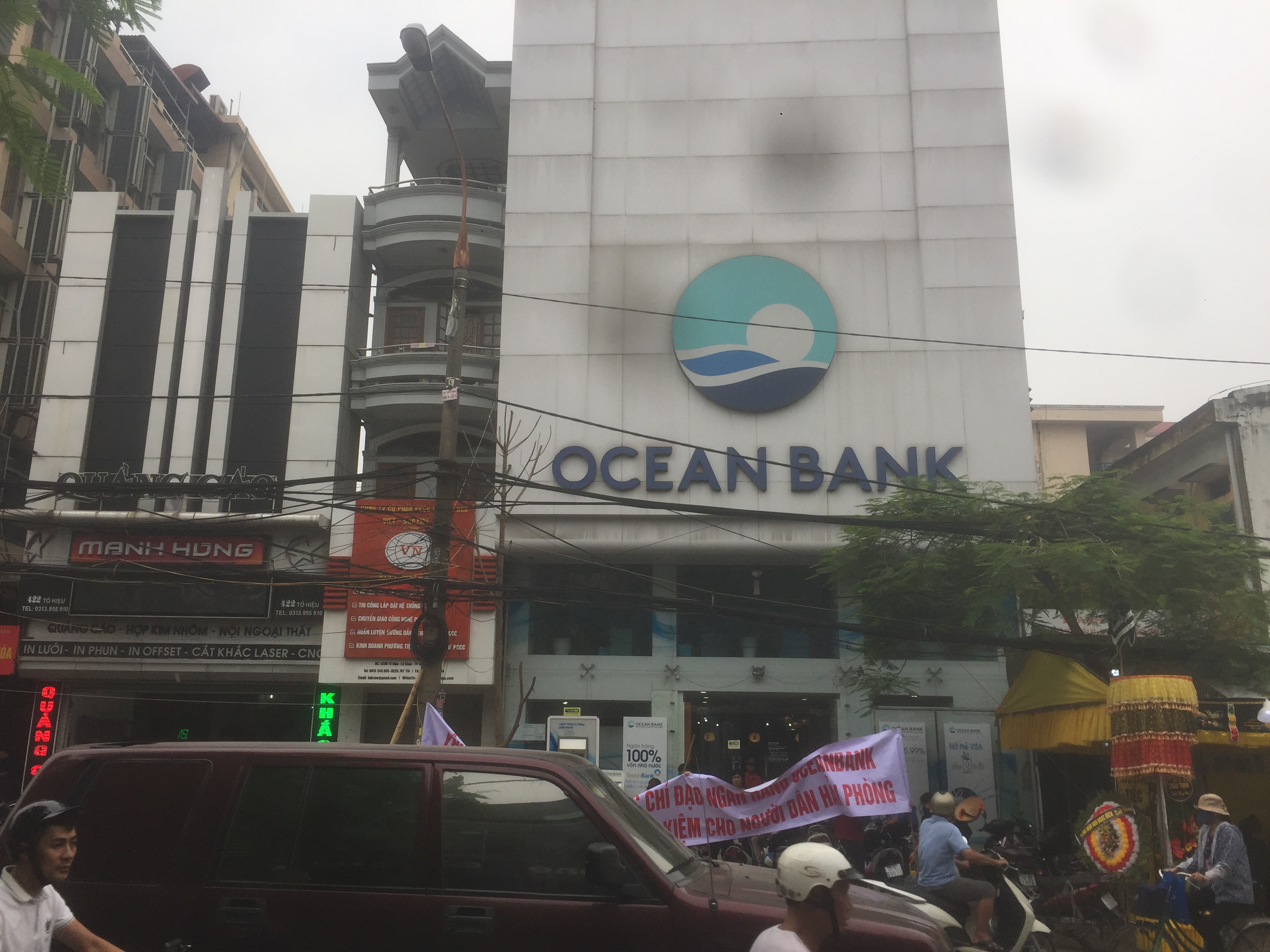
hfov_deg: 61.7
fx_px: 1064
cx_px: 635
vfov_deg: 48.2
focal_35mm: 29
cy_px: 476
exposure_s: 1/760
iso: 32
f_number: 2.2
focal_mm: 4.15
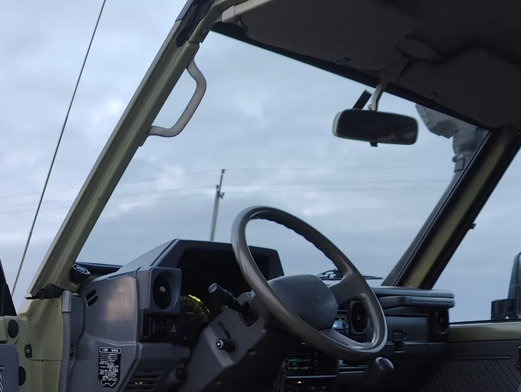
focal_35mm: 54
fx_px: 813
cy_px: 460
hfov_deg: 32.8
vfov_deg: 24.7
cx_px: 6
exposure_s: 1/50
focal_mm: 6.06
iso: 200
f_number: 1.8
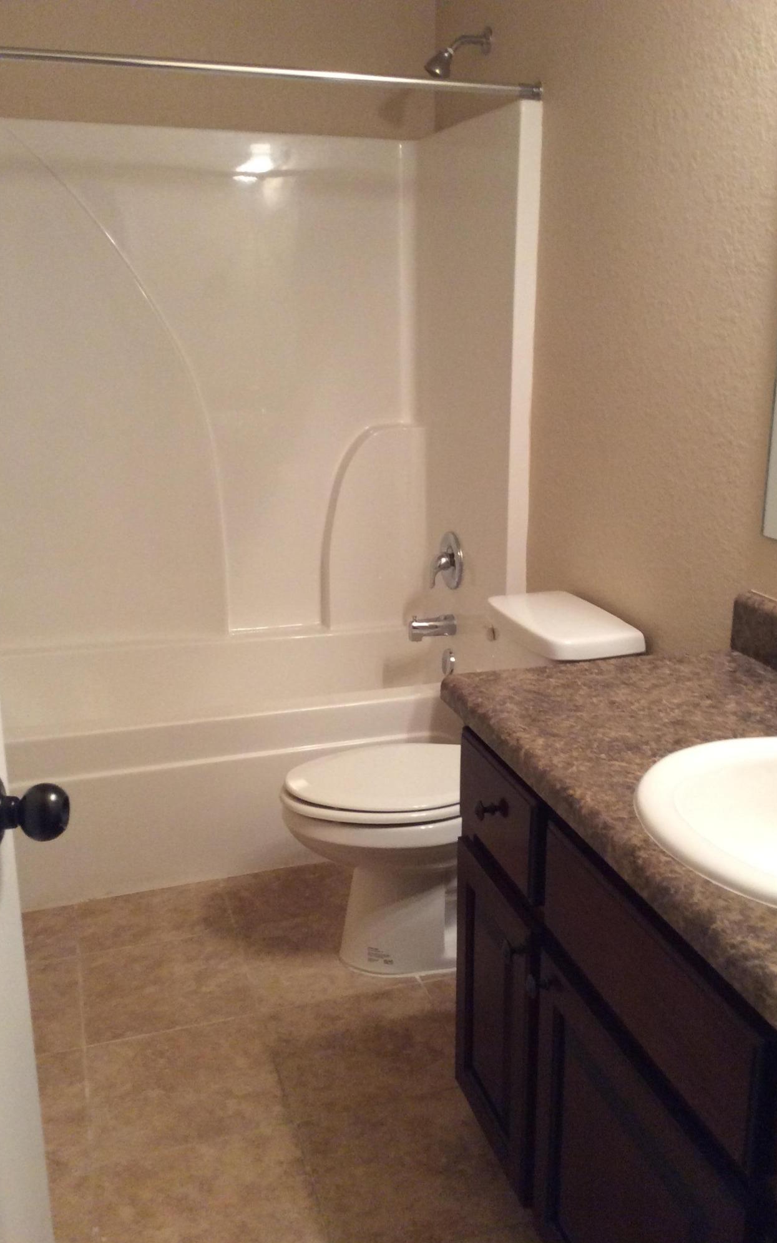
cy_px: 623
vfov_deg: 56.7
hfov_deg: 37.2
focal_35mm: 34
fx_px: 1152
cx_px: 451
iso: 160
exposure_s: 1/24
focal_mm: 3.3
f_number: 2.4
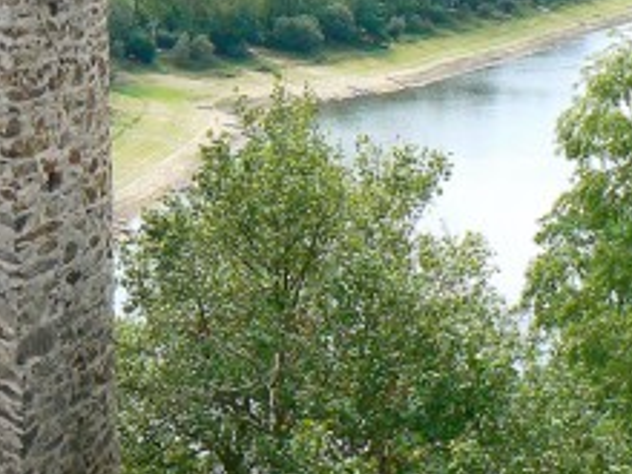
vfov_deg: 14.8
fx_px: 1789
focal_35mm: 98
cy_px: -14
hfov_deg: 19.3
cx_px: -29
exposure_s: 1/200
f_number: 5.6
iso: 100
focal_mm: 6
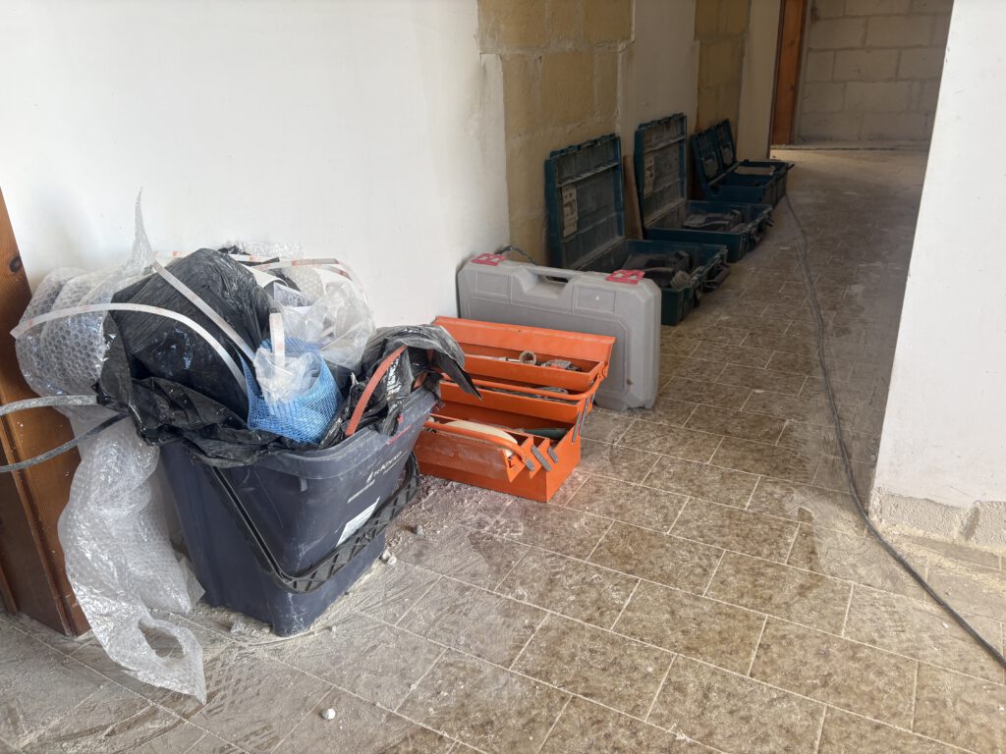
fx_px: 756
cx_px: 503
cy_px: 377
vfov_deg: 53.1
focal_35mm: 26
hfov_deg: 67.3
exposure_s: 1/122
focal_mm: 5.96
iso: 50
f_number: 1.6
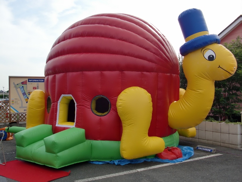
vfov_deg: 39.7
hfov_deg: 51.4
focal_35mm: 36
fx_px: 252
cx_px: 121
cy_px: 91
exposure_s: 1/1000
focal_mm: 6.3
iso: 64
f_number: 2.8
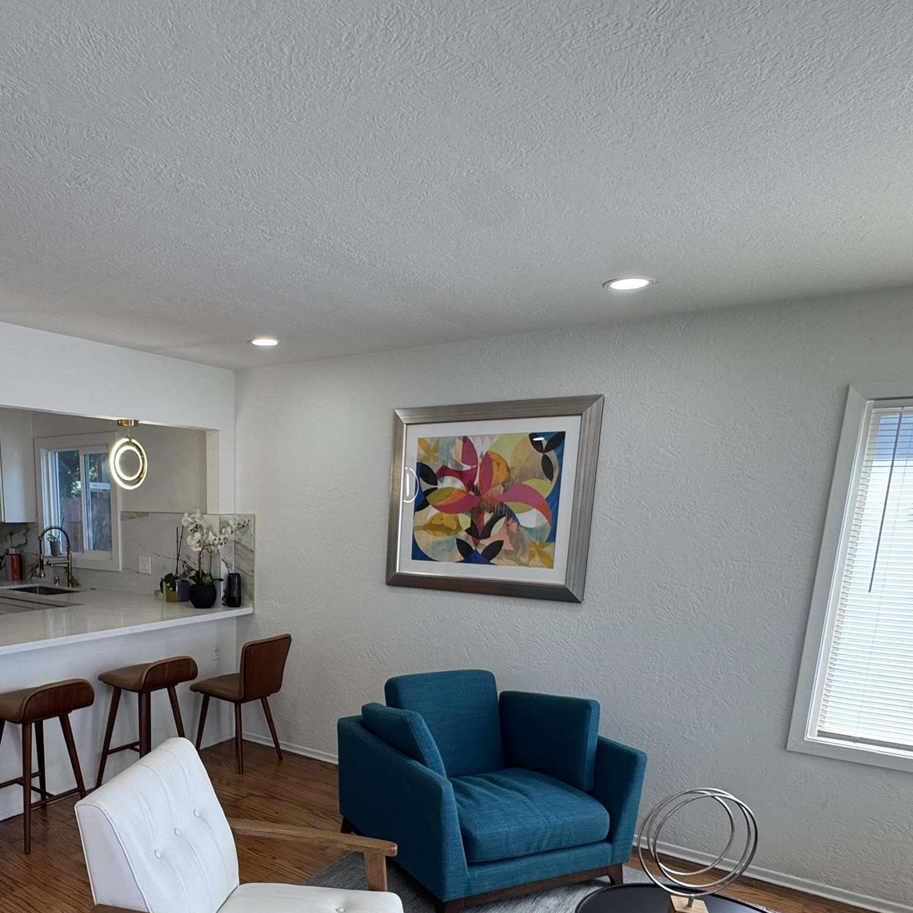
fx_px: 746
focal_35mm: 25
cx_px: 273
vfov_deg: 60.2
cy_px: 660
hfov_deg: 60.7
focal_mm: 2.22
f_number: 2.2
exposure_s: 1/120
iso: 80
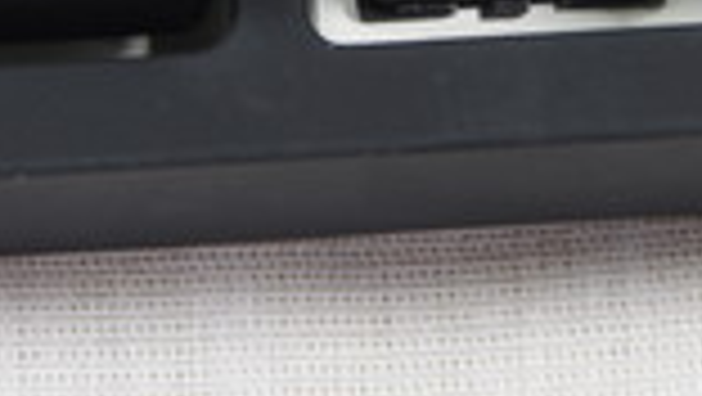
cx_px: 513
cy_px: -173
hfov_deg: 2.0
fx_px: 20583
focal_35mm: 1105
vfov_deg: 1.1
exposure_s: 1/25
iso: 200
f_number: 6.7
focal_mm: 200
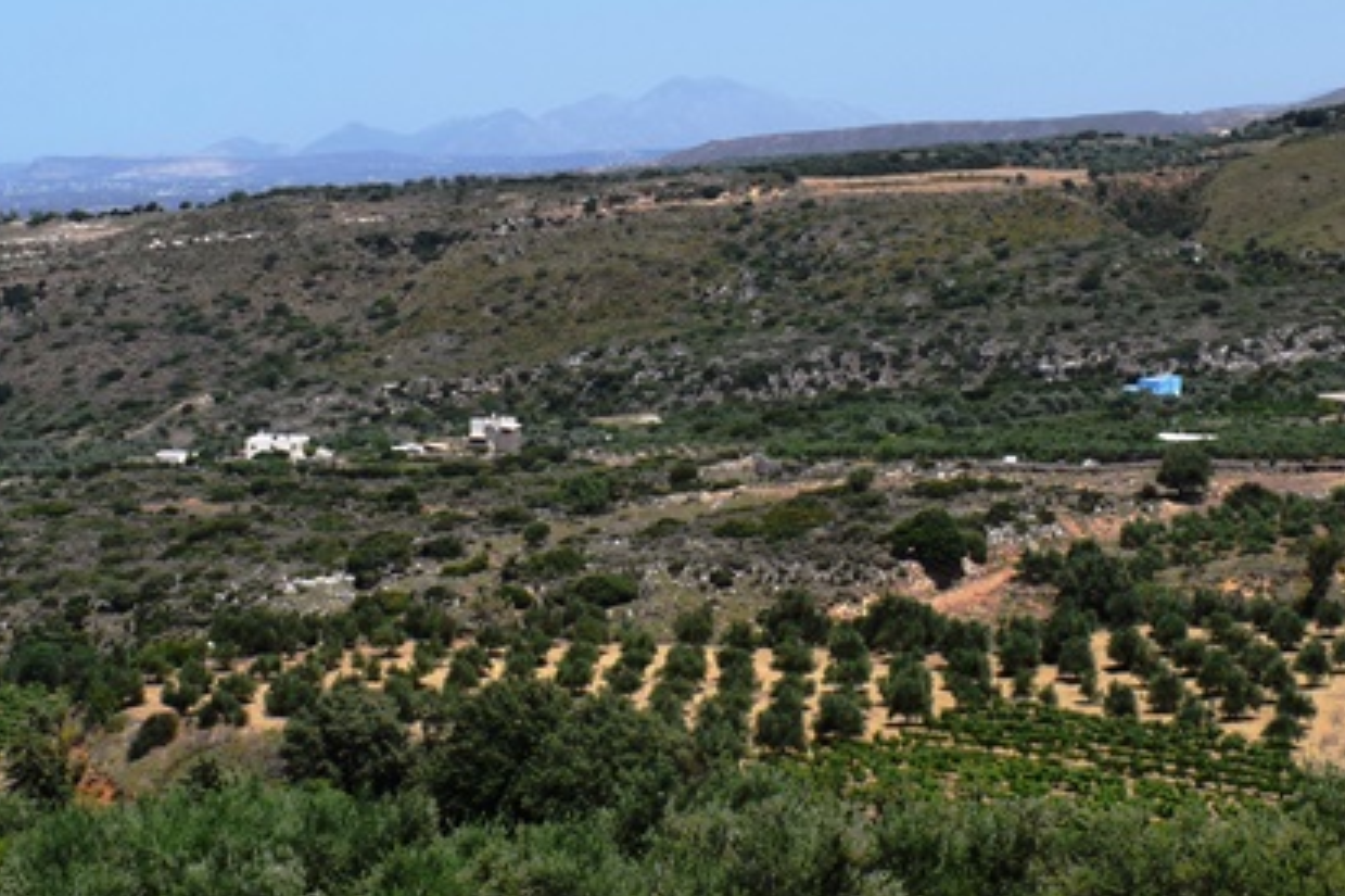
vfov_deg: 19.9
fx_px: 2502
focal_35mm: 67
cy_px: 93
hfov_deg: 30.0
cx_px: 576
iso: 200
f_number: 10
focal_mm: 18
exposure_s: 1/400
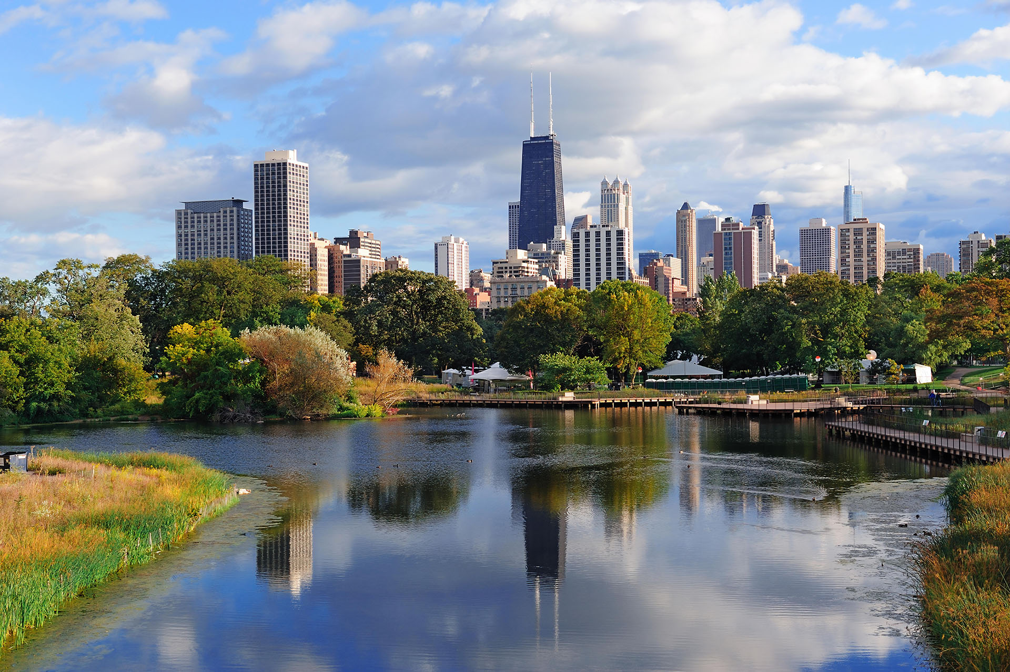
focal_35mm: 55
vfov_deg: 24.6
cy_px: 336
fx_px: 1542
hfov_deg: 36.3
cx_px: 505
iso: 200
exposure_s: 1/125
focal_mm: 55
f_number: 8
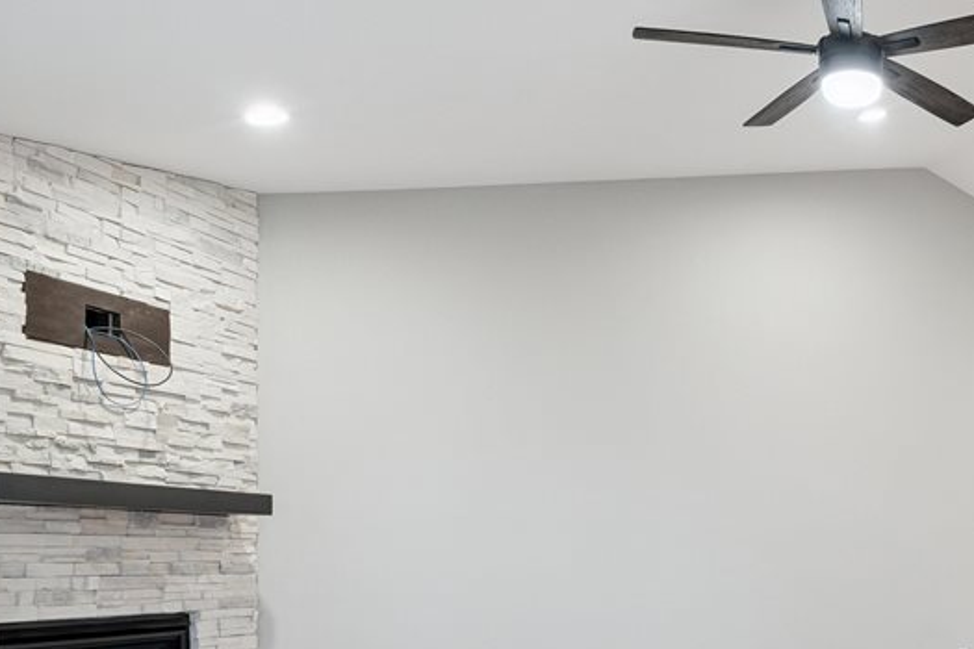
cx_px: 898
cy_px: 539
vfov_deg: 33.0
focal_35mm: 39
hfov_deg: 44.5
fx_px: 1055
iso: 400
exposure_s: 1/15
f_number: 8
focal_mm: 16
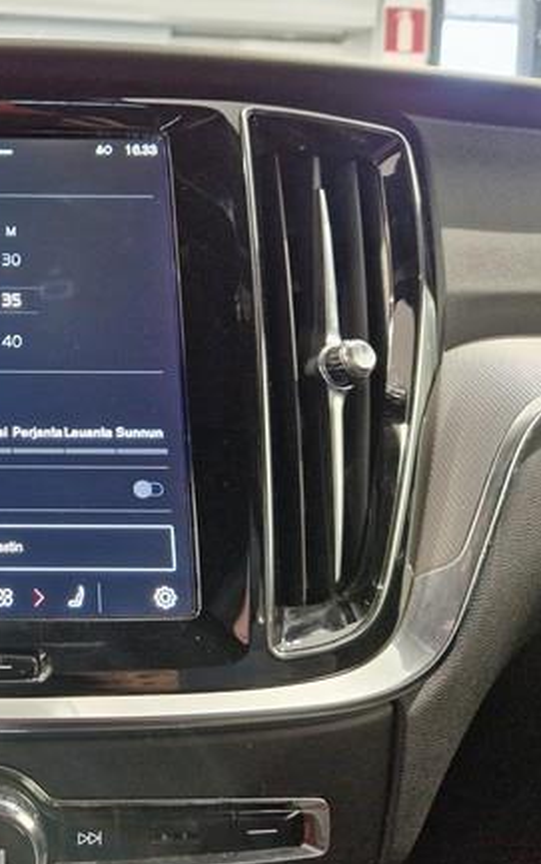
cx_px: -32
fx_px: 848
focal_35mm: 36
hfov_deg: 31.9
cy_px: 461
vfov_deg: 53.9
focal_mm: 5.4
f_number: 1.8
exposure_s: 1/100
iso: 1000
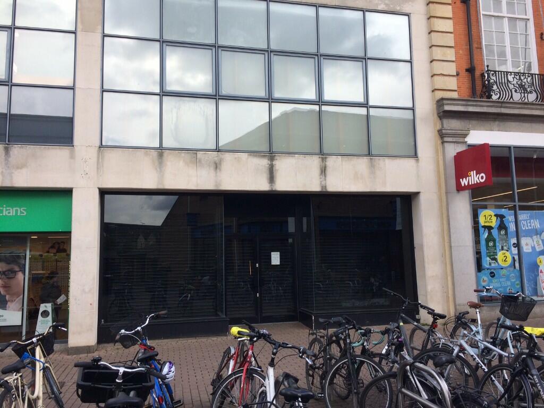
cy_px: 204
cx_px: 272
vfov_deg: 48.2
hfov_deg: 61.7
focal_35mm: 29
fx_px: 456
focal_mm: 4.15
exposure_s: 1/446
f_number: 2.2
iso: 32
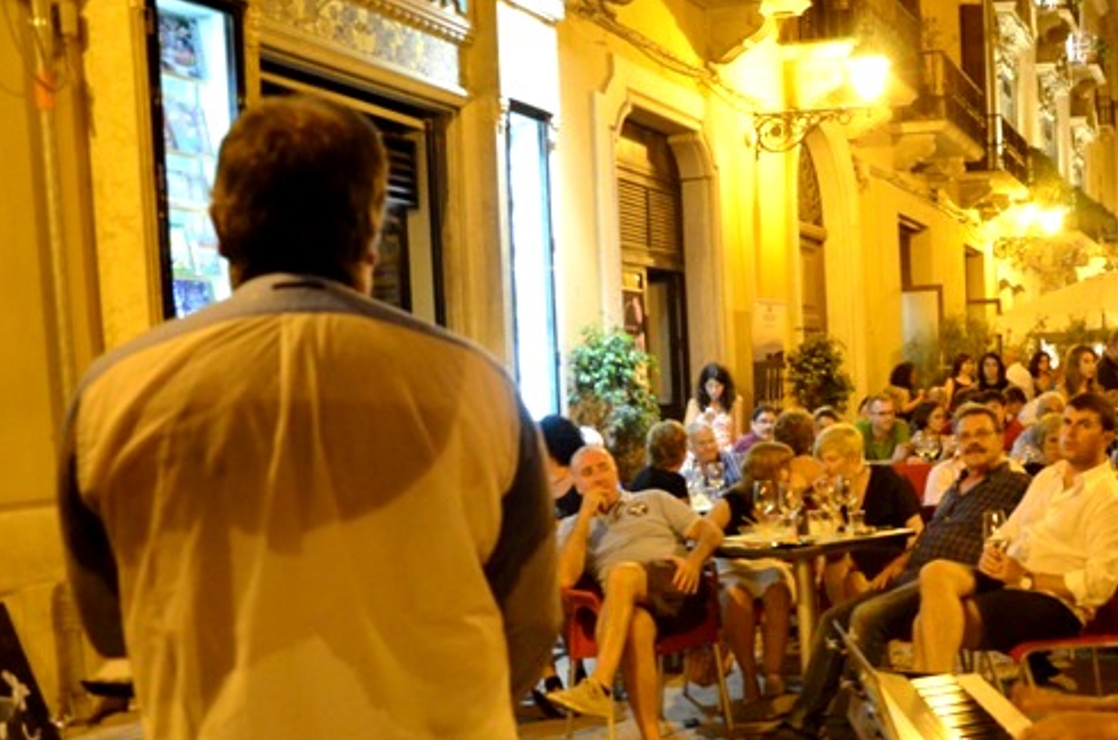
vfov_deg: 30.1
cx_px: 883
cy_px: 501
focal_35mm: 44
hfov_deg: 42.7
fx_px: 1363
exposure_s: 1/30
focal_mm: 18
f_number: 3.5
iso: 3200
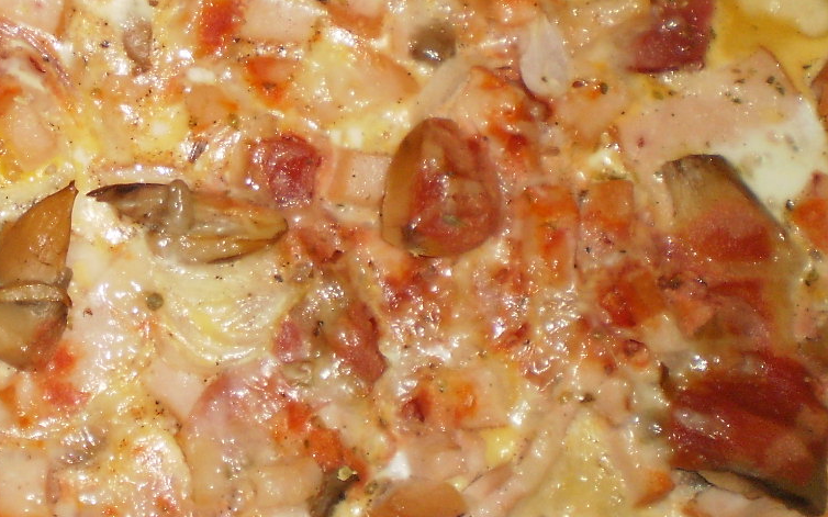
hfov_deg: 24.3
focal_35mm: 81
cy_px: 16
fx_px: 1828
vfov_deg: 15.8
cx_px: -14
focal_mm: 6.3
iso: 125
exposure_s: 1/30
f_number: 3.1
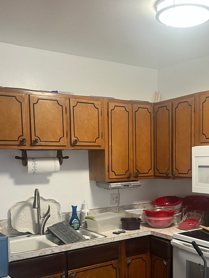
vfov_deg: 44.0
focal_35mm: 42
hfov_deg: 34.2
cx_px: 130
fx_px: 338
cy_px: 191
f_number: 1.5
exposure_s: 1/60
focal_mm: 5.7
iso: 100
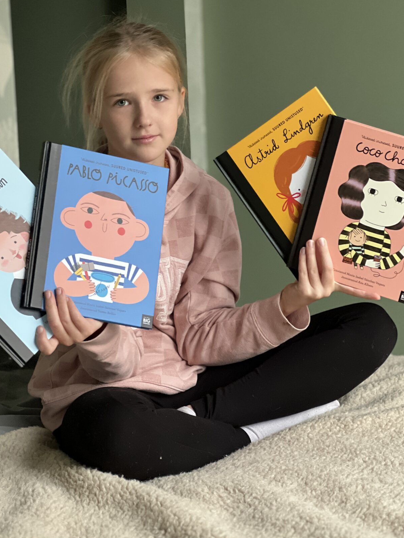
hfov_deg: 16.1
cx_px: 189
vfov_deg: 21.3
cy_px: 220
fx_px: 1432
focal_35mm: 92
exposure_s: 1/40
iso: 400
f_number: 2.8
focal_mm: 9
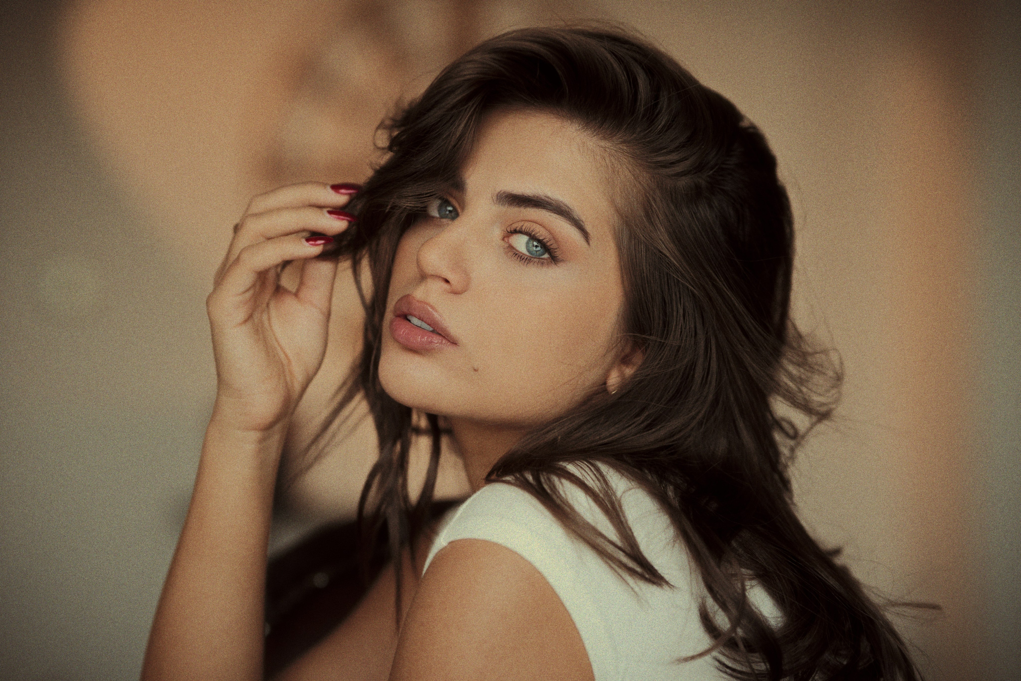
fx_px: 2411
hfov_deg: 23.9
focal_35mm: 85
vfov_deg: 16.1
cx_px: 510
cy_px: 340
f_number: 2.5
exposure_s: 1/250
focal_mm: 85
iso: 200
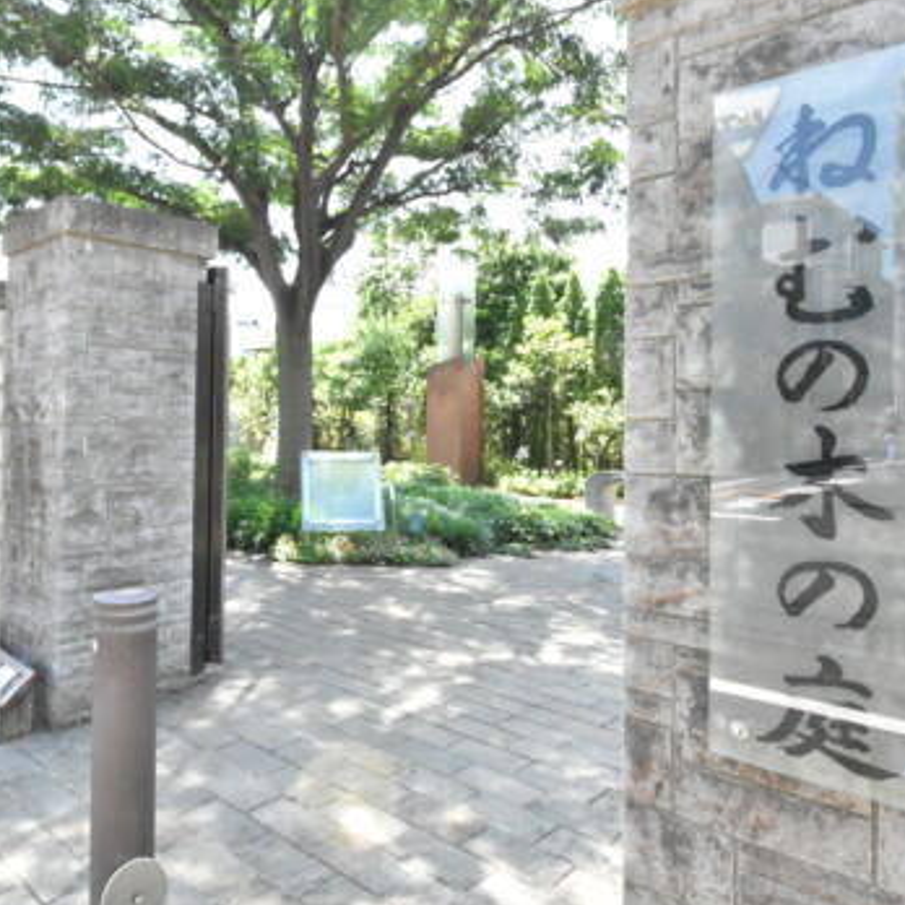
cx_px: 364
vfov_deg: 61.3
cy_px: 410
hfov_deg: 60.9
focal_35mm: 26
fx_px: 763
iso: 6400
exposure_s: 1/500
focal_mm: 11
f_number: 11
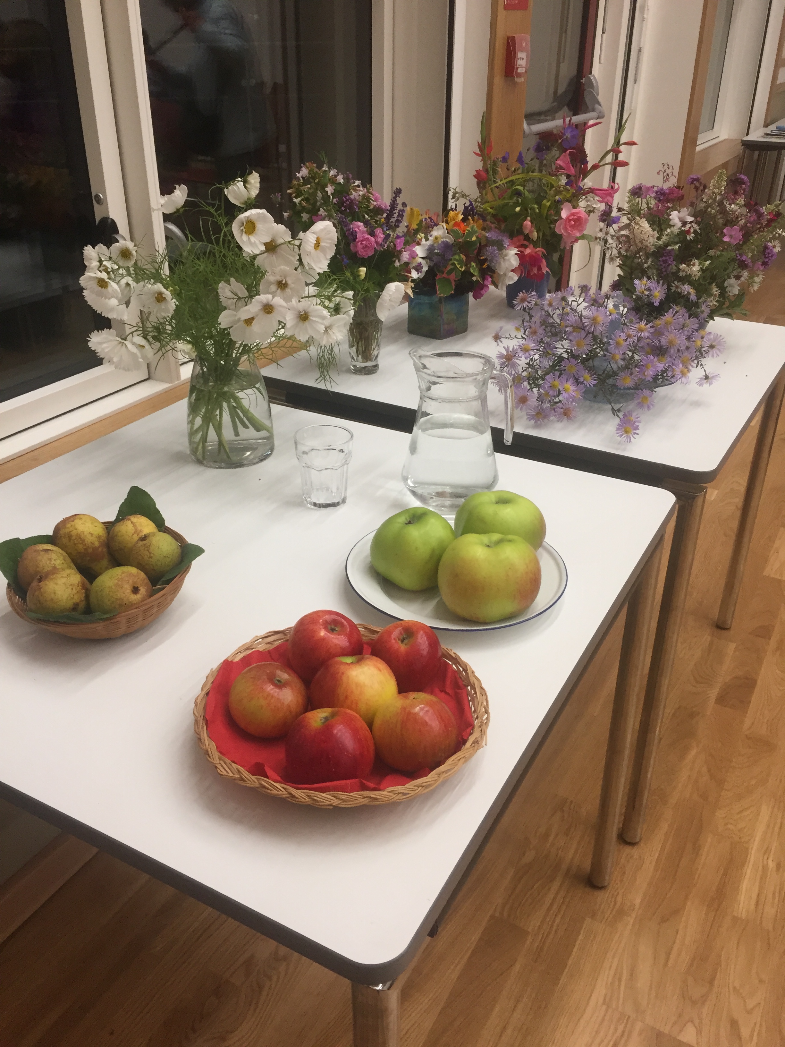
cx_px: 392
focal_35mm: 29
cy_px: 524
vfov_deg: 61.7
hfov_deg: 48.2
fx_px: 877
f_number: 2.2
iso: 64
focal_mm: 4.15
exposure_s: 1/33
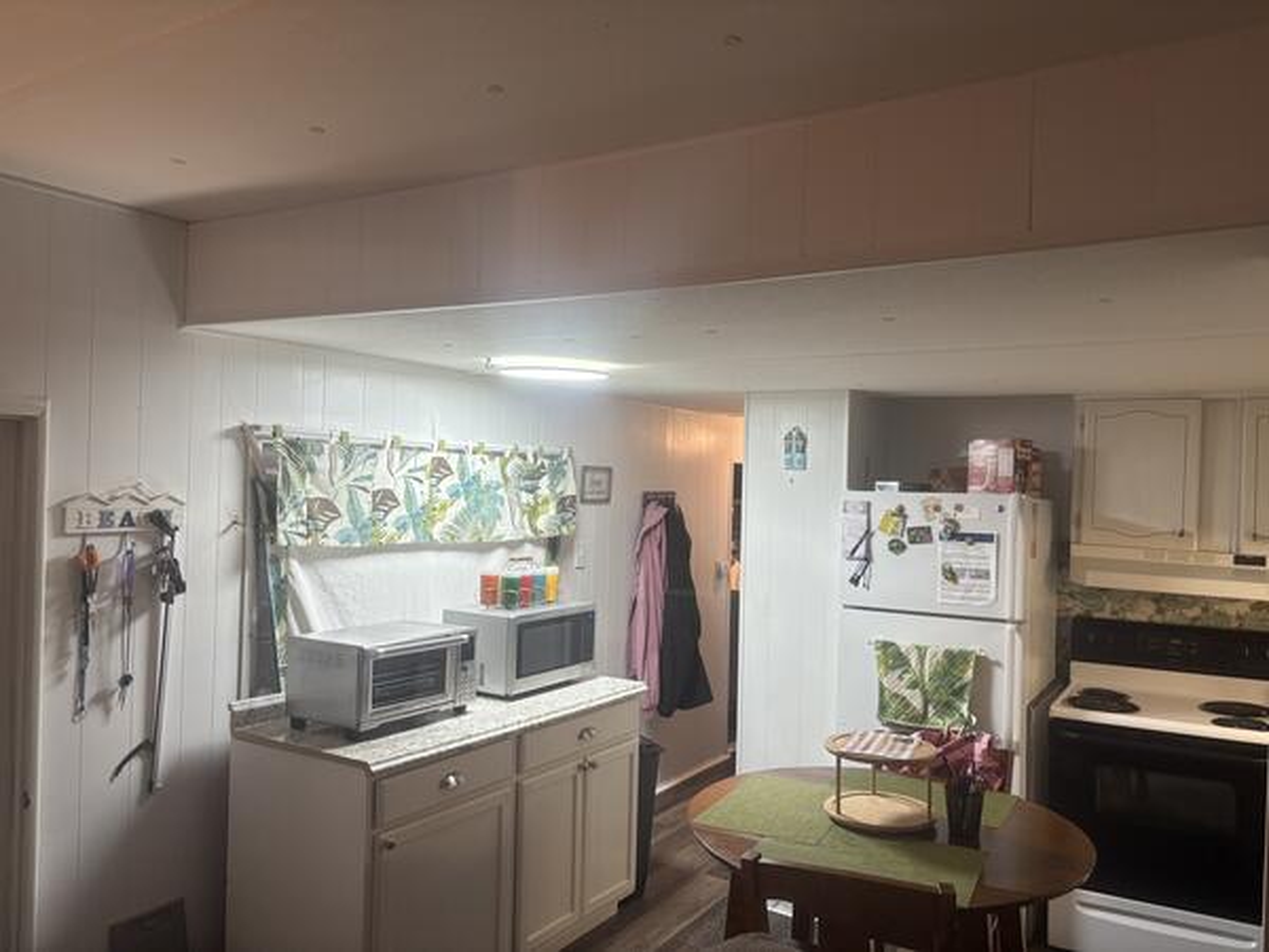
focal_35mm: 26
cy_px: 476
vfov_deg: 53.1
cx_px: 634
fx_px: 953
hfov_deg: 67.3
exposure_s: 1/60
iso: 125
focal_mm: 5.96
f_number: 1.6
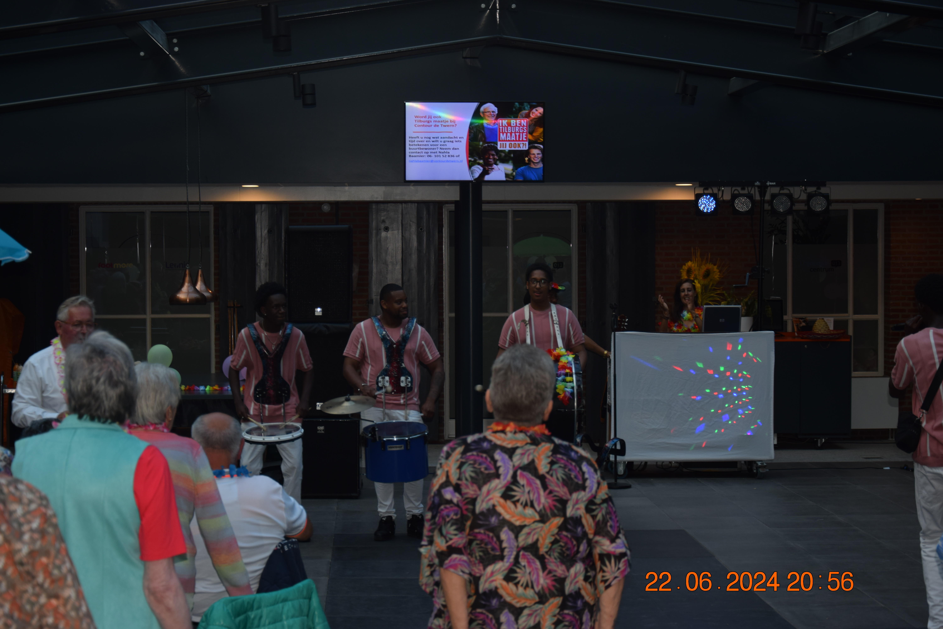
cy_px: 314
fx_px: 1886
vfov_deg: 18.9
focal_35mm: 72
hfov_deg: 28.1
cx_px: 472
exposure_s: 1/60
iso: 200
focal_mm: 48
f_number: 4.8
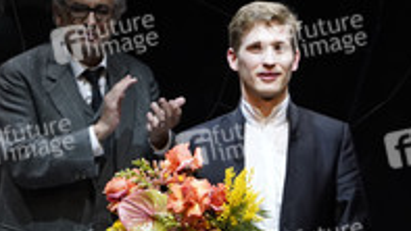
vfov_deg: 1.7
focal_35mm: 698
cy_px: 196
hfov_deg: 3.1
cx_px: 258
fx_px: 7610
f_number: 5.6
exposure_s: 1/250
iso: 3200
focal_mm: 291
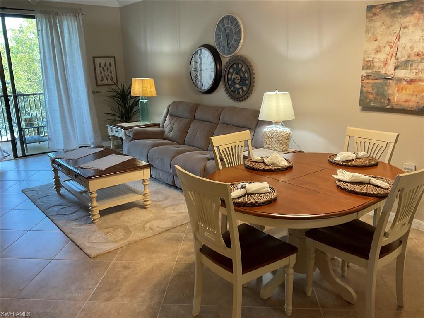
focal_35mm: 29
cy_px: 159
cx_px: 212
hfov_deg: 61.7
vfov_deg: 48.2
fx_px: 355
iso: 100
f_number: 1.8
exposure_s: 1/60
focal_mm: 3
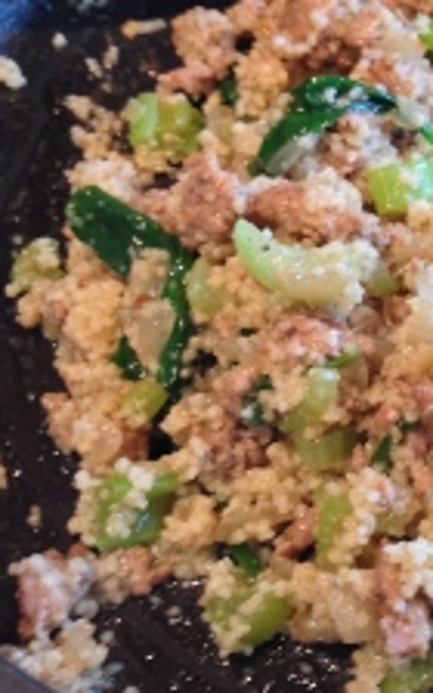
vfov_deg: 27.5
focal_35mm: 75
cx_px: 581
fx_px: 1416
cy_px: 343
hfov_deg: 16.3
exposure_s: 1/20
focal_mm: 4.12
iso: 160
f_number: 2.4
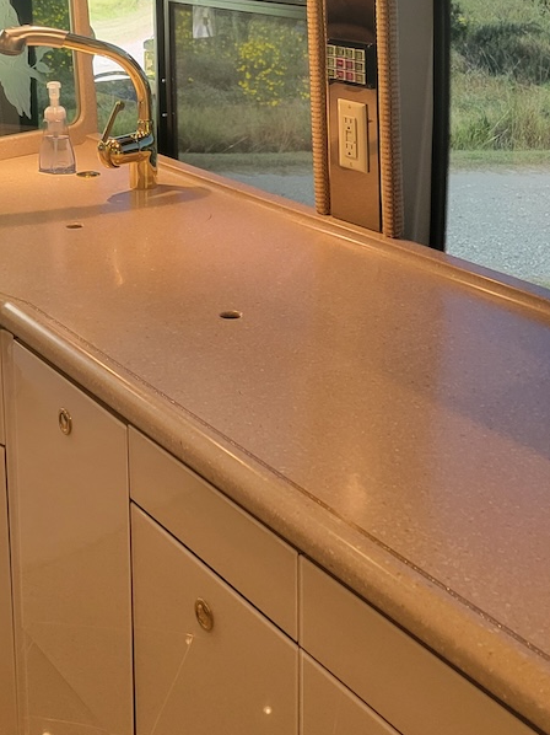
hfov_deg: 25.1
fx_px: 1230
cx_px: 180
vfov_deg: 32.6
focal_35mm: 58
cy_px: 186
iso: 250
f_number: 1.8
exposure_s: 1/120
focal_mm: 5.4
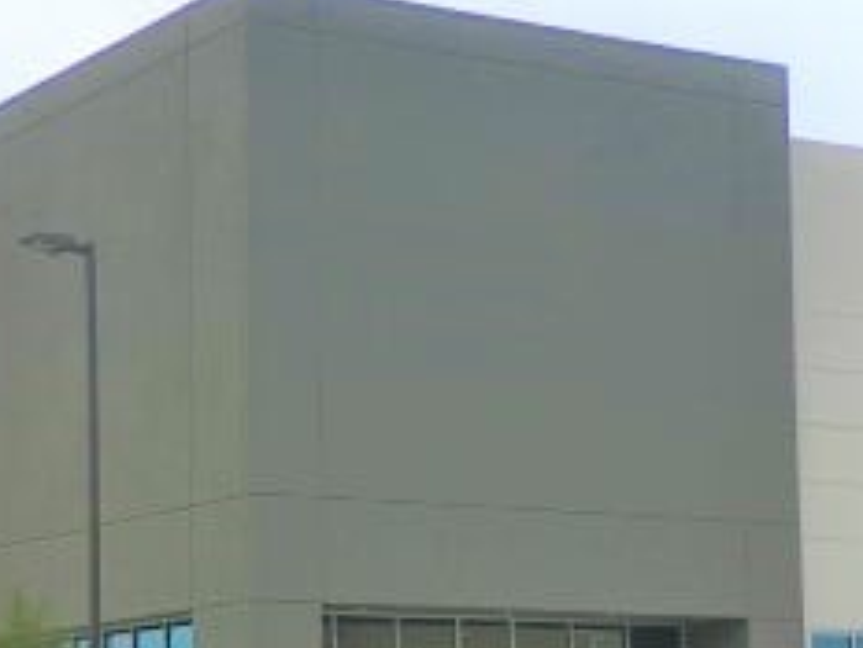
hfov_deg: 34.3
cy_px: 472
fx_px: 1397
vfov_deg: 25.9
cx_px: 430
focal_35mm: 56
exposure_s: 1/475
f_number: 2.2
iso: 25
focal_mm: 4.15
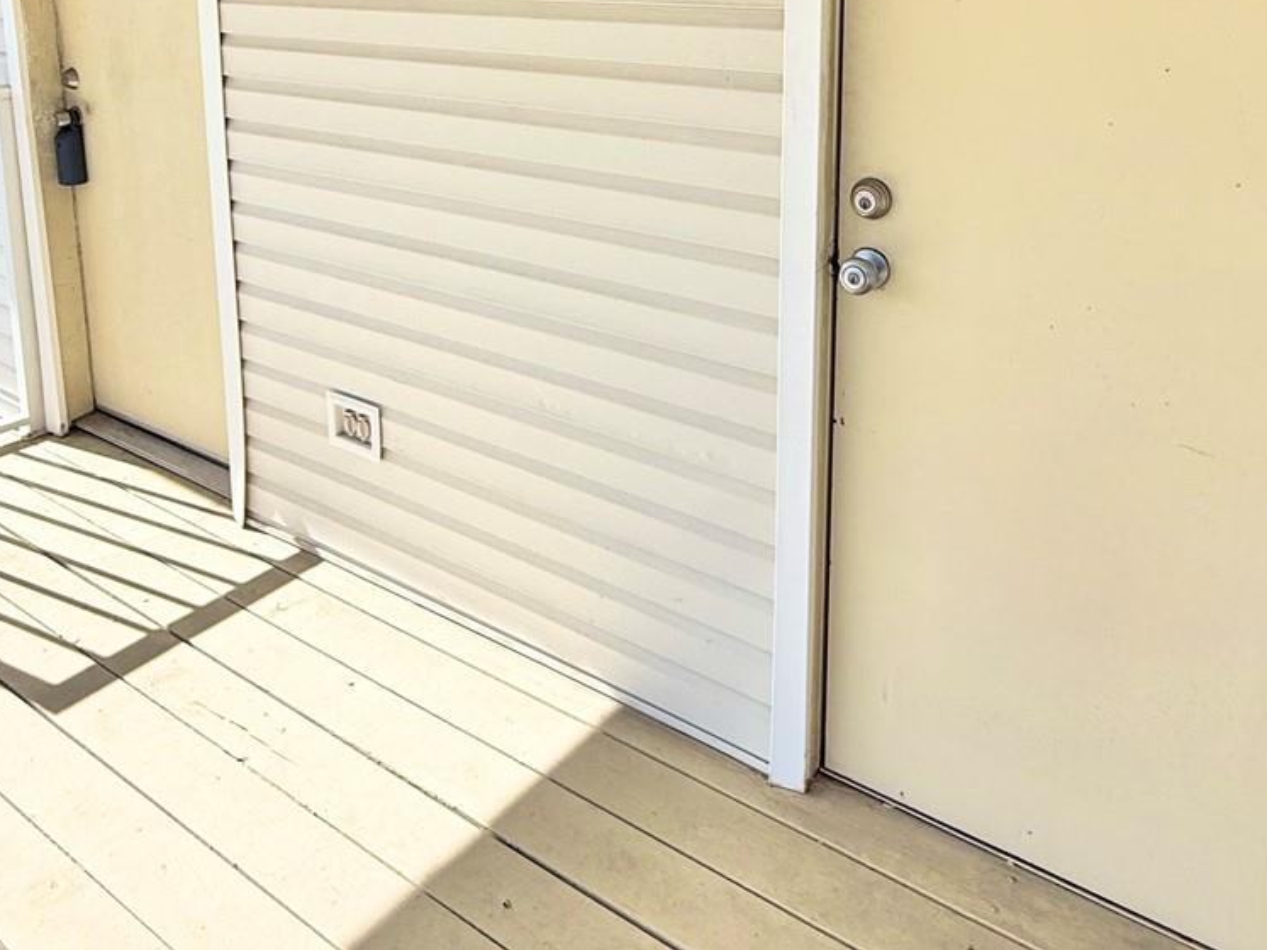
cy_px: 124
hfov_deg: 60.0
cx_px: 641
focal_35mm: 30
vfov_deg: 43.4
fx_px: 1098
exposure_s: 1/1901
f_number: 2.2
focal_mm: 2.22
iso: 50
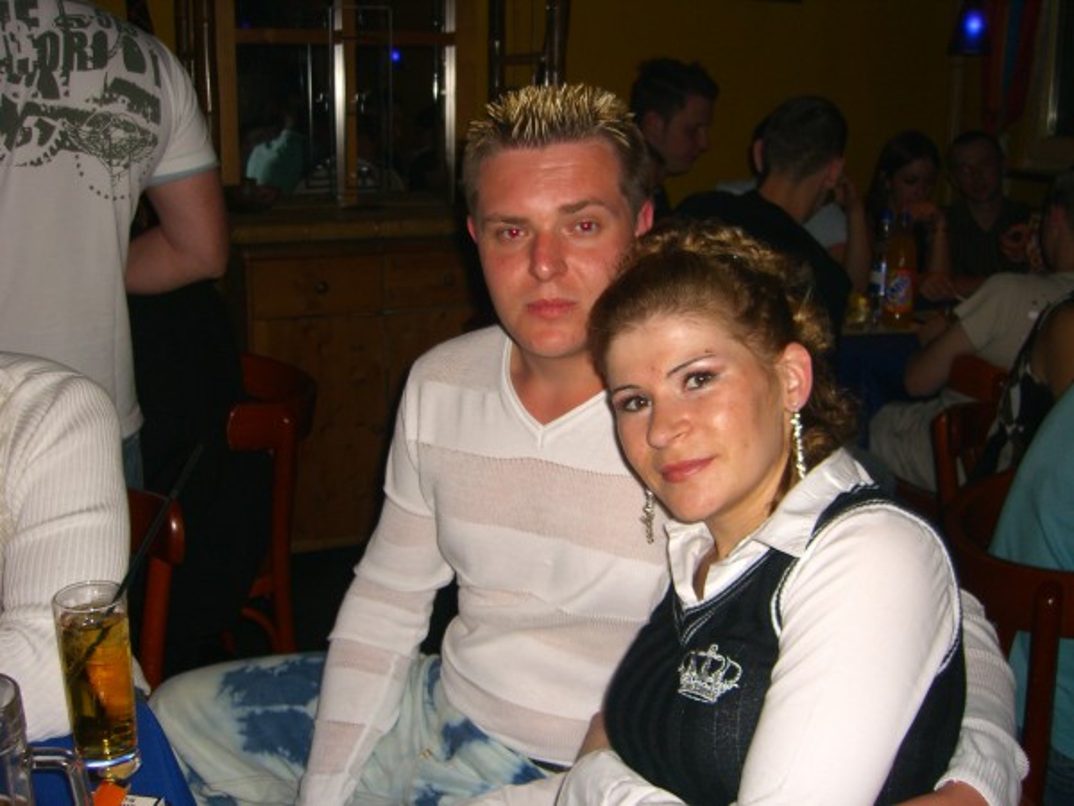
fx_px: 1179
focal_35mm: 38
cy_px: 403
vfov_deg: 37.7
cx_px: 537
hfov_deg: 49.0
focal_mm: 7.9
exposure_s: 1/60
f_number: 2.8
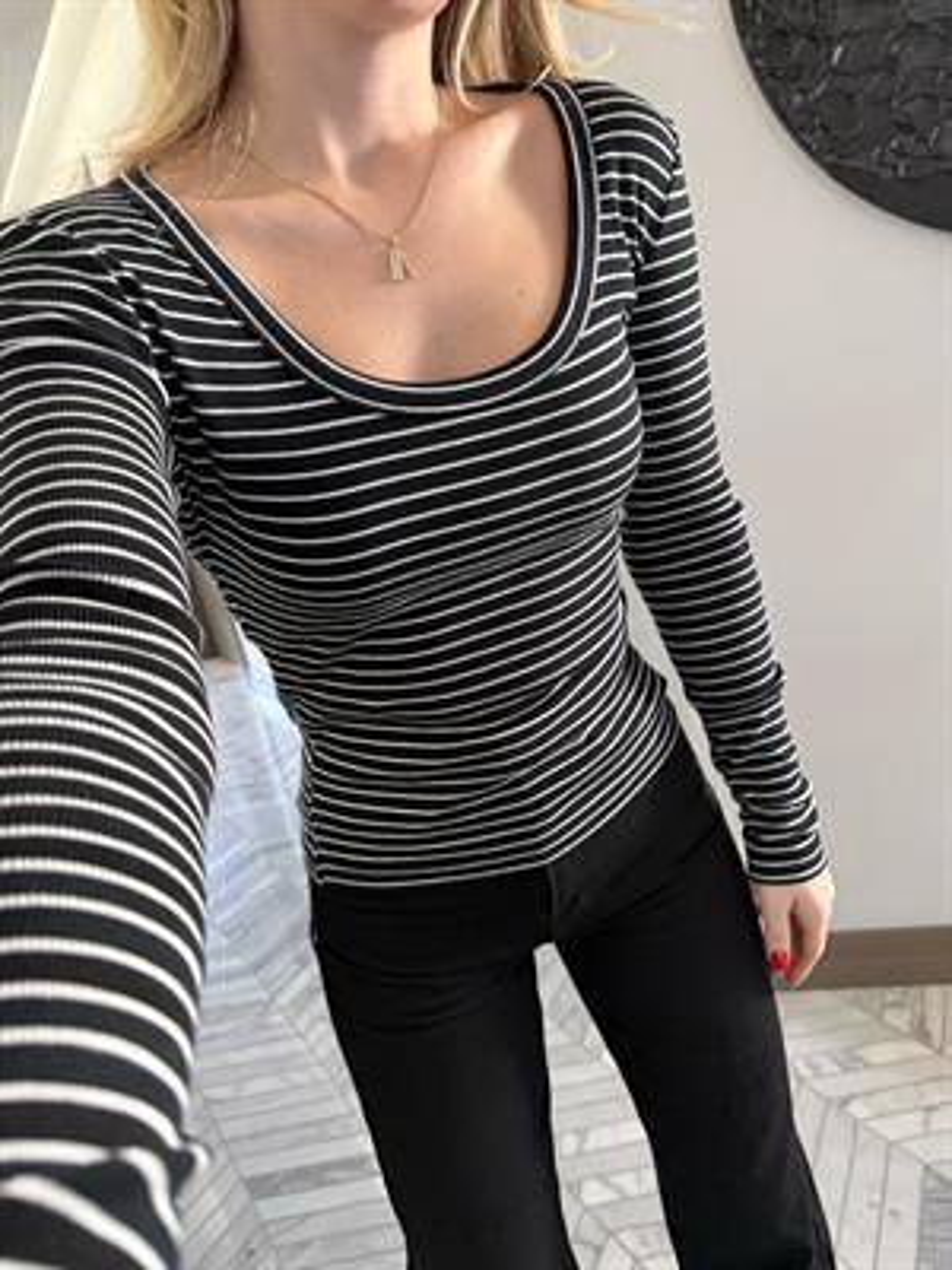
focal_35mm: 24
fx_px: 880
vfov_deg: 71.6
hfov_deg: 56.8
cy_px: 635
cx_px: 476
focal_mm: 6.76
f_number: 1.78
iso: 250
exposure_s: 1/60
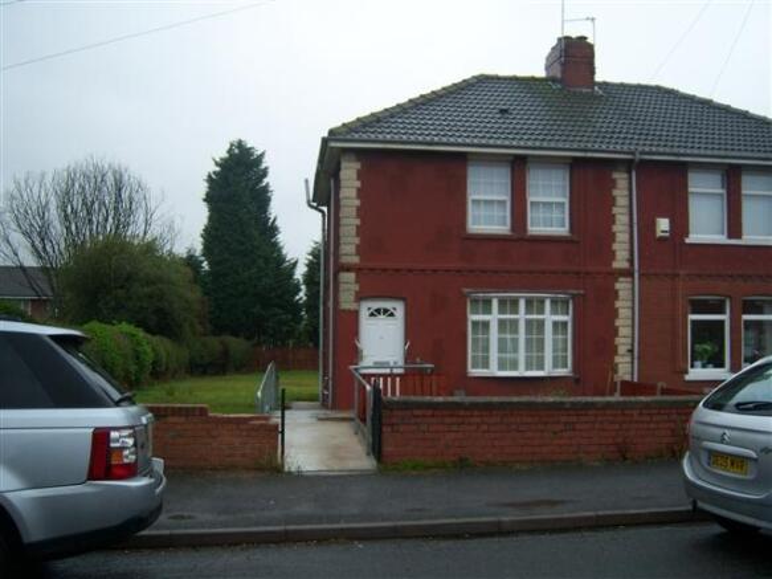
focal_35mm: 36
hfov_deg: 51.4
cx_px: 386
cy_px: 290
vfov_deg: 39.6
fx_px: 803
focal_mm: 7.5
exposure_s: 1/100
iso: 80
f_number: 2.8
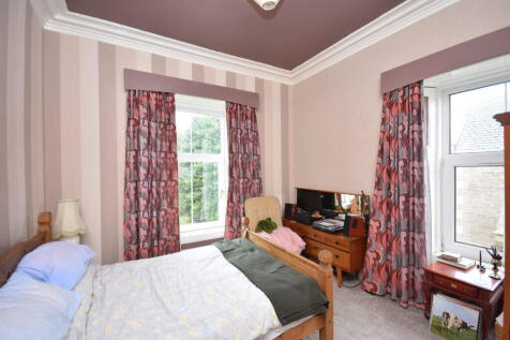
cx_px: 255
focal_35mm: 15
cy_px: 170
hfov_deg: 100.4
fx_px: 212
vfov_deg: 77.3
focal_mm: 10
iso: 560
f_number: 4
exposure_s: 1/60
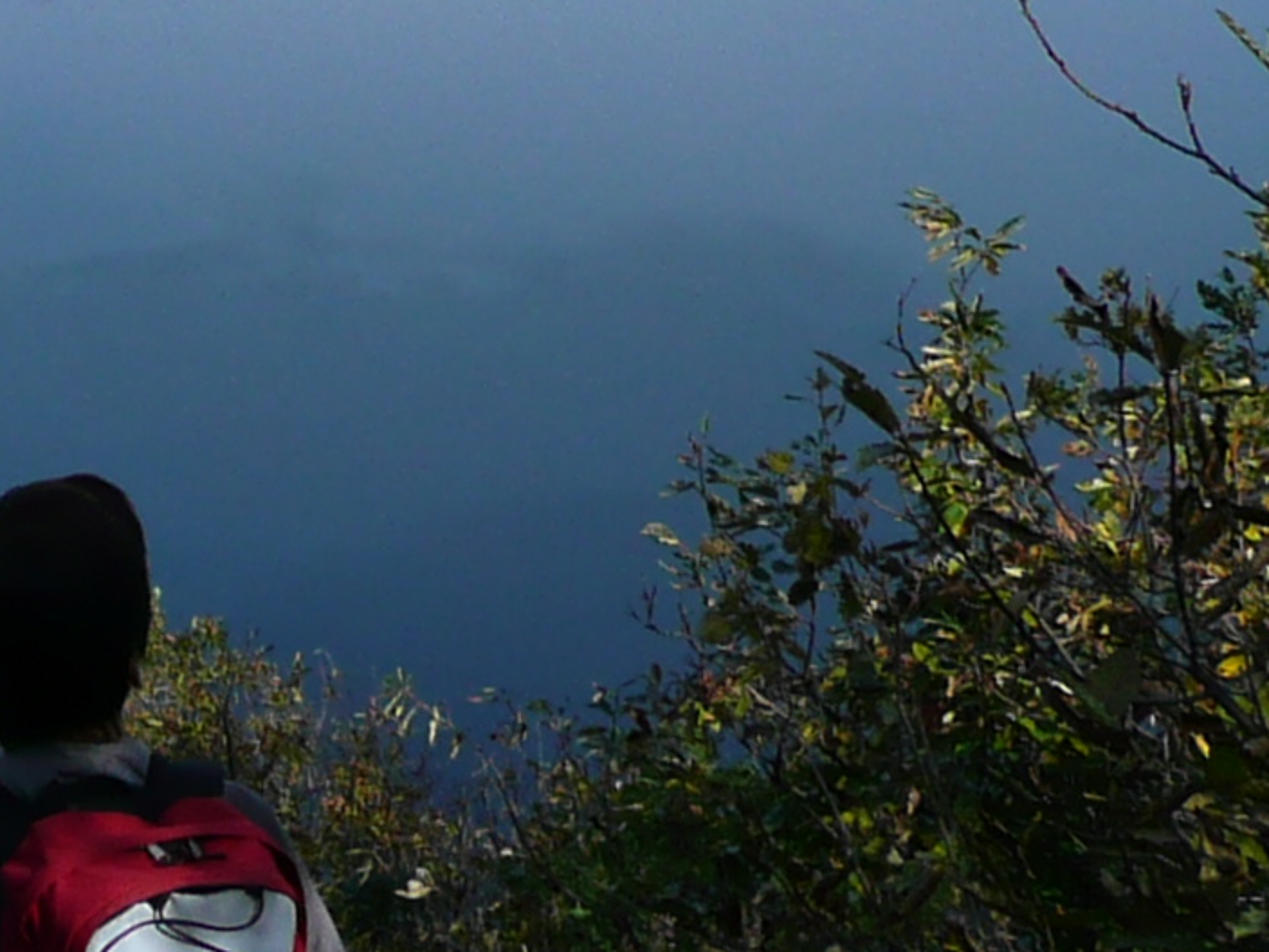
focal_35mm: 112
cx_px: -169
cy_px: -357
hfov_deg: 16.9
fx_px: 4106
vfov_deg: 12.7
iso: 100
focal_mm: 4.6
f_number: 3.3
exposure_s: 1/1000
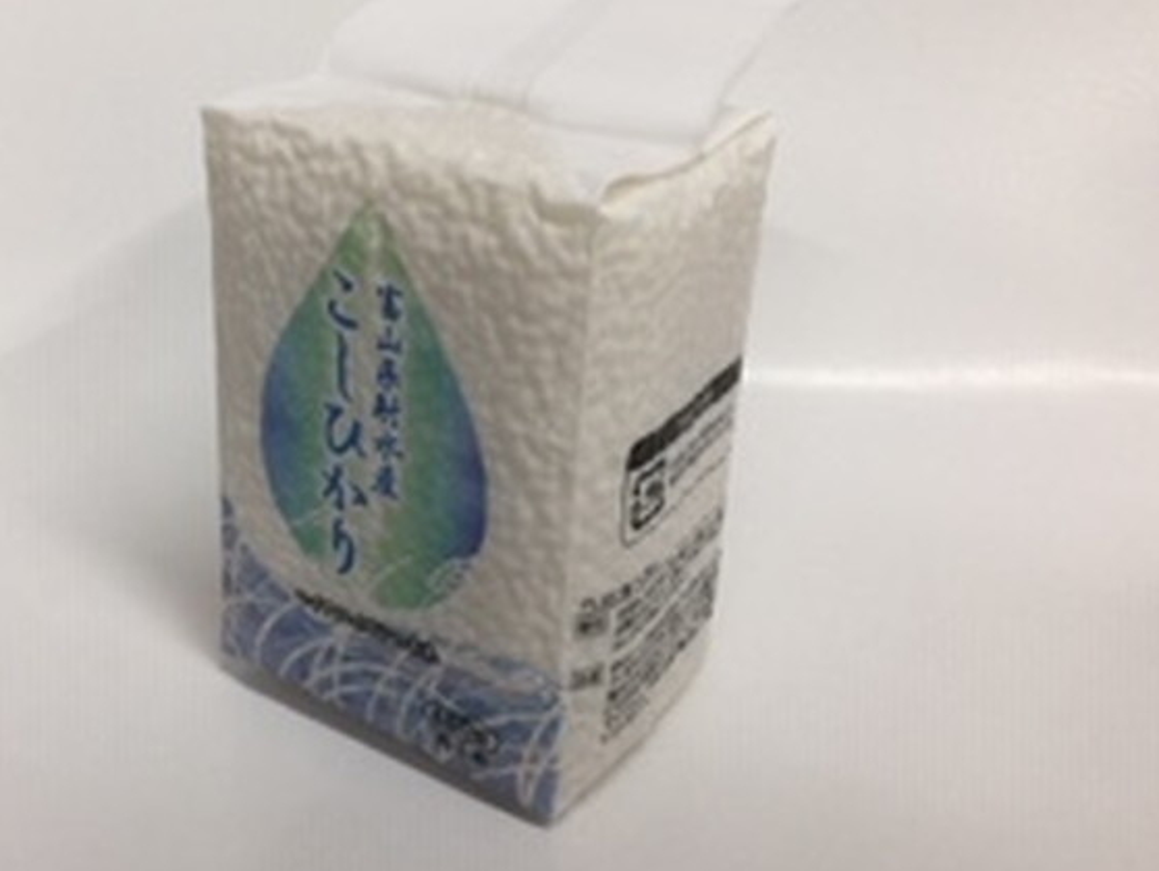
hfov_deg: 47.3
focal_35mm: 39
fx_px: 1306
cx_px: 411
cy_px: 384
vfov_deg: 36.8
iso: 32
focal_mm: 4.15
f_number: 2.2
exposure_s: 1/40
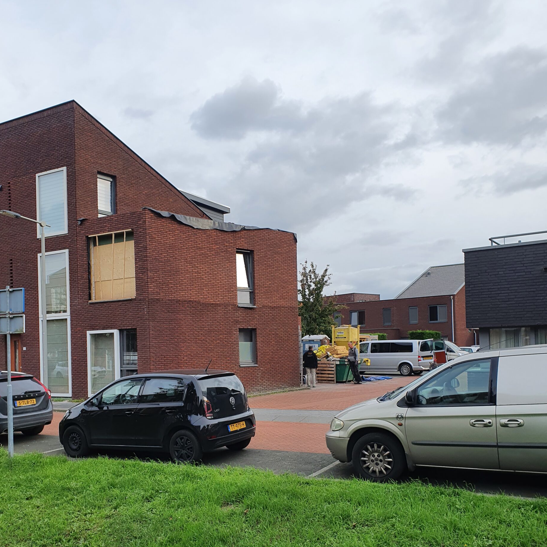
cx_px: 264
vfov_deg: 50.7
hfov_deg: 51.1
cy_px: 333
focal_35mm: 32
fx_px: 572
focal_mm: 4.32
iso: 50
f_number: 2.4
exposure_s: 1/449
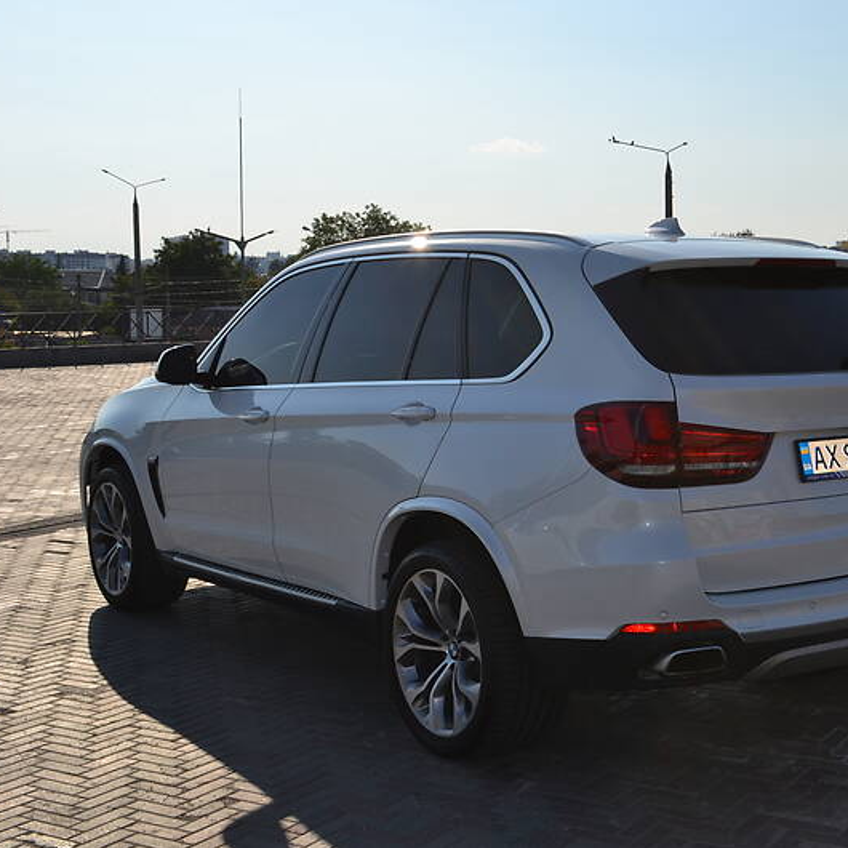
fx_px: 1386
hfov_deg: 33.5
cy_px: 425
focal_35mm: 50
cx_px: 619
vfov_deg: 34.0
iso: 100
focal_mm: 26
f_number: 10
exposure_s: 1/200
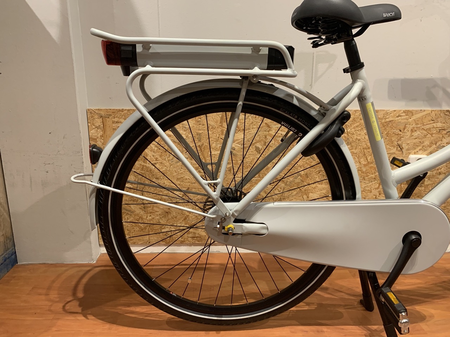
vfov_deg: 53.1
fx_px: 338
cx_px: 225
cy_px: 168
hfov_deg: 67.3
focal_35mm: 26
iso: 200
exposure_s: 1/50
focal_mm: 4.25
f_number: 1.8
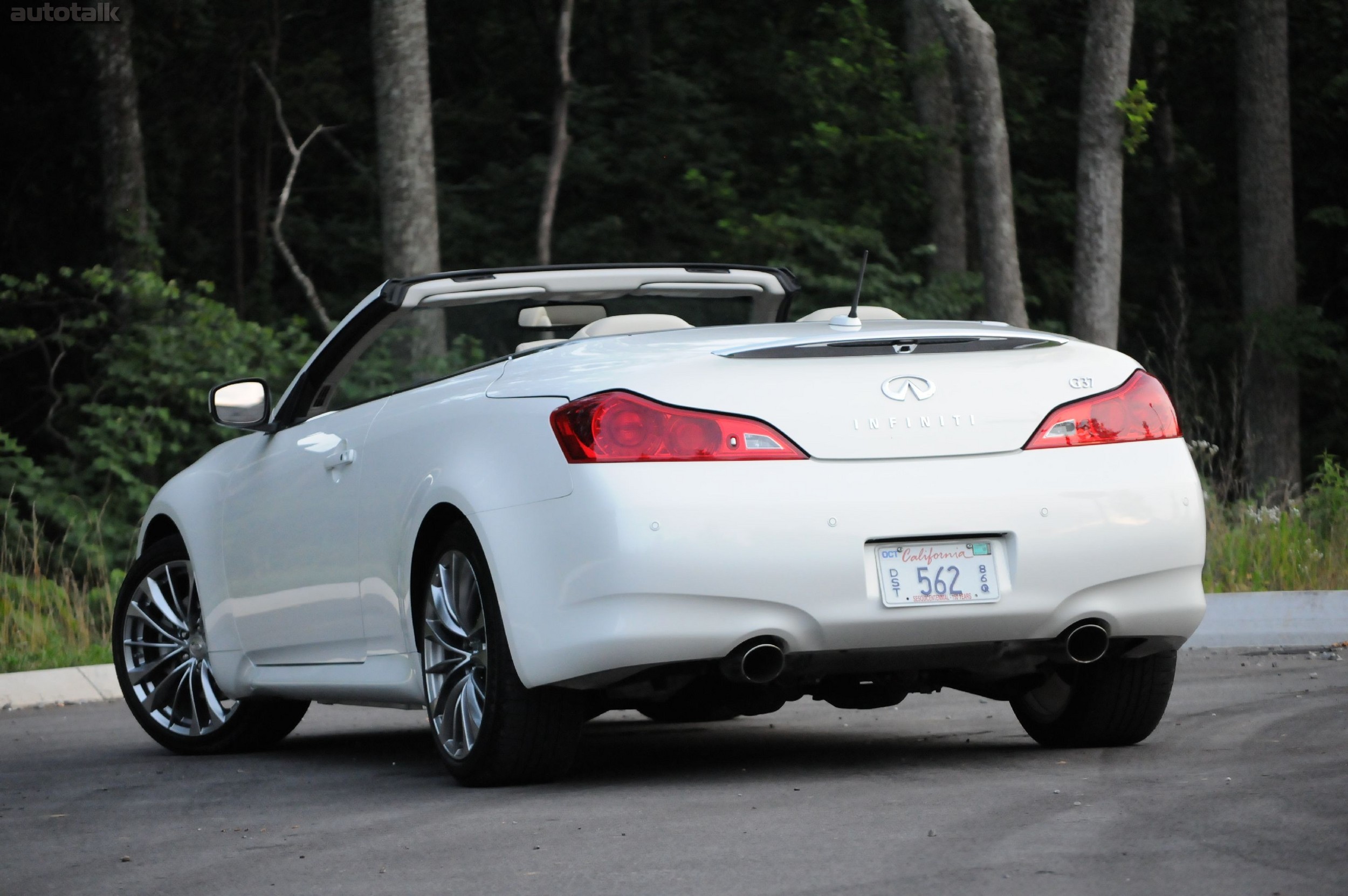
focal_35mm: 135
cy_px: 448
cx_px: 674
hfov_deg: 15.2
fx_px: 5049
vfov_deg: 10.1
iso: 2000
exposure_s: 1/320
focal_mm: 90
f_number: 5
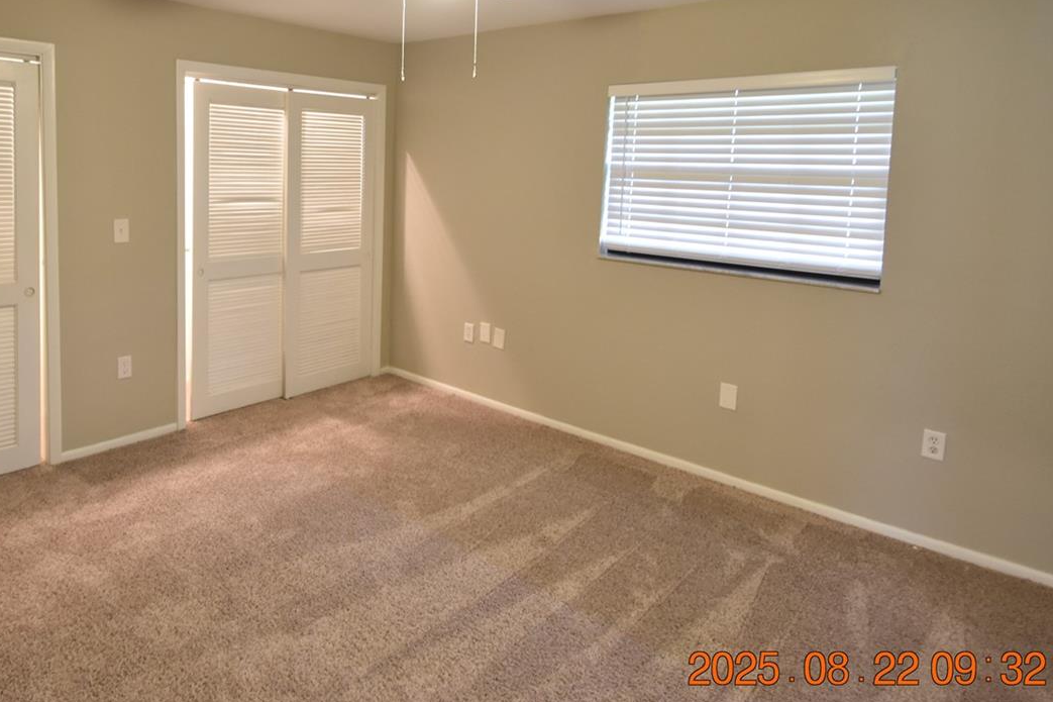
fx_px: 673
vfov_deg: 53.5
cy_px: 211
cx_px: 391
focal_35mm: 23
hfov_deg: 74.7
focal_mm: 10
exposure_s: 1/10
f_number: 3.5
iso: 800
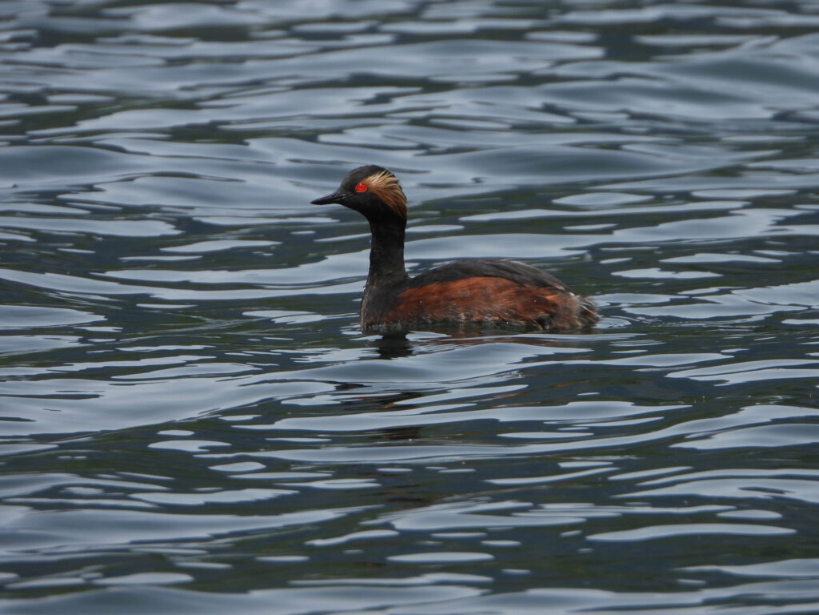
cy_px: 308
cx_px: 410
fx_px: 23660
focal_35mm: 1000
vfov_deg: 1.5
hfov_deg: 2.0
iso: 100
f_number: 5.6
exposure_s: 1/500
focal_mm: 180
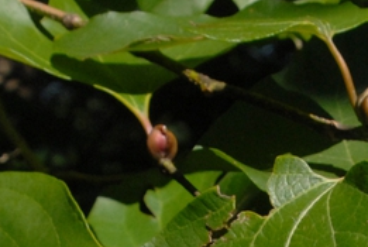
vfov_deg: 7.1
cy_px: 452
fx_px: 1925
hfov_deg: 10.7
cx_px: 437
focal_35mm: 188
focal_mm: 32
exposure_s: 1/400
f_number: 10
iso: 400
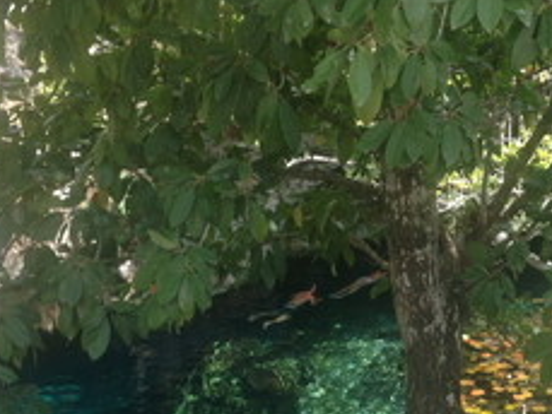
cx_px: 296
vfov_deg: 19.7
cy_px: 442
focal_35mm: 72
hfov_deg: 27.0
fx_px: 1149
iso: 50
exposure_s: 1/180
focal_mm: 4.12
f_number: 2.4
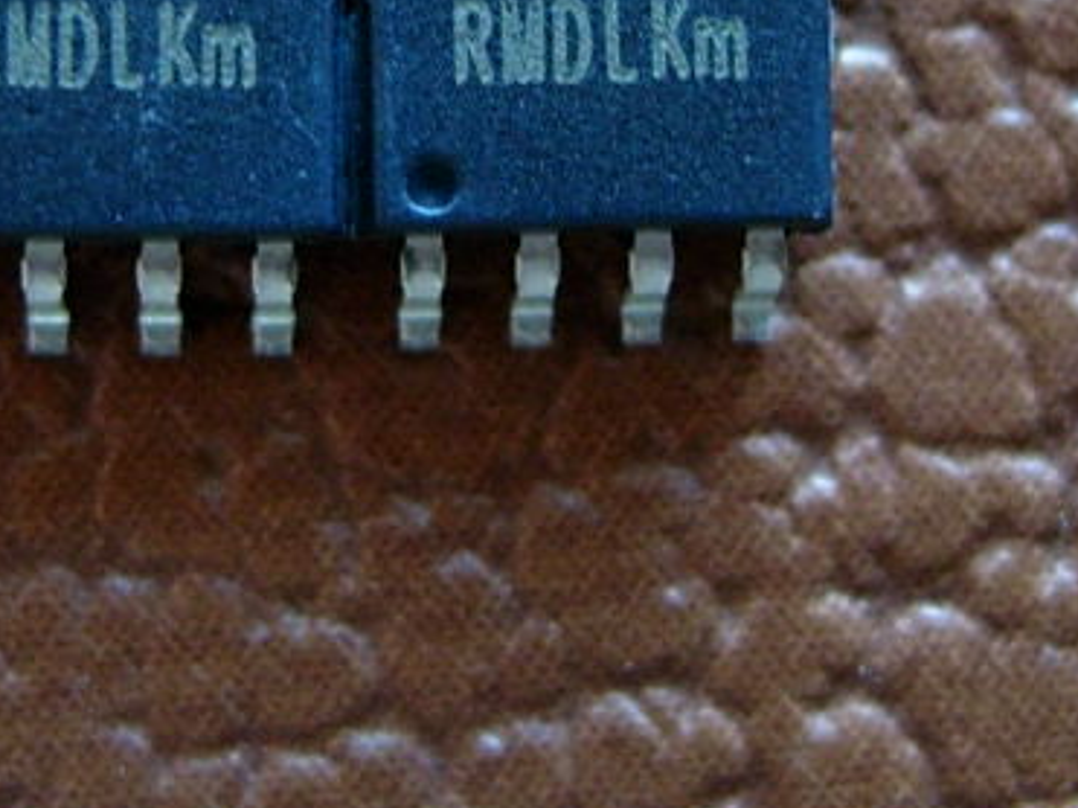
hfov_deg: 18.7
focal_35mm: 105
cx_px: 407
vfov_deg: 13.9
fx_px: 3269
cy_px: 38
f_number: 2.8
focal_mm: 7.8
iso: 200
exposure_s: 1/21.9
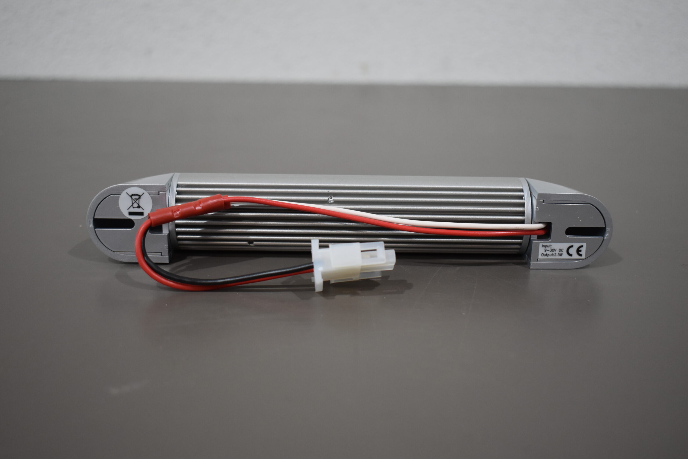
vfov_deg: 29.9
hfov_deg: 43.6
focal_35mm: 45
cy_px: 230
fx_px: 860
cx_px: 344
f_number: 4.2
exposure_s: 1/250
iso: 800
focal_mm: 30
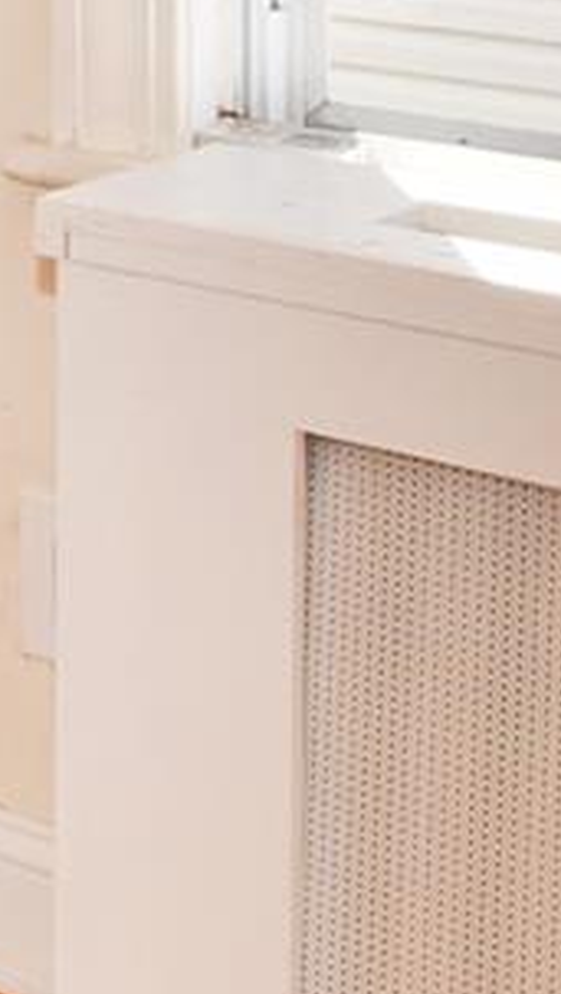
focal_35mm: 99
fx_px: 2612
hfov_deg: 8.6
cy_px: -387
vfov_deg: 19.4
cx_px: -1450
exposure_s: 1/160
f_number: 14
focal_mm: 14
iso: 1600
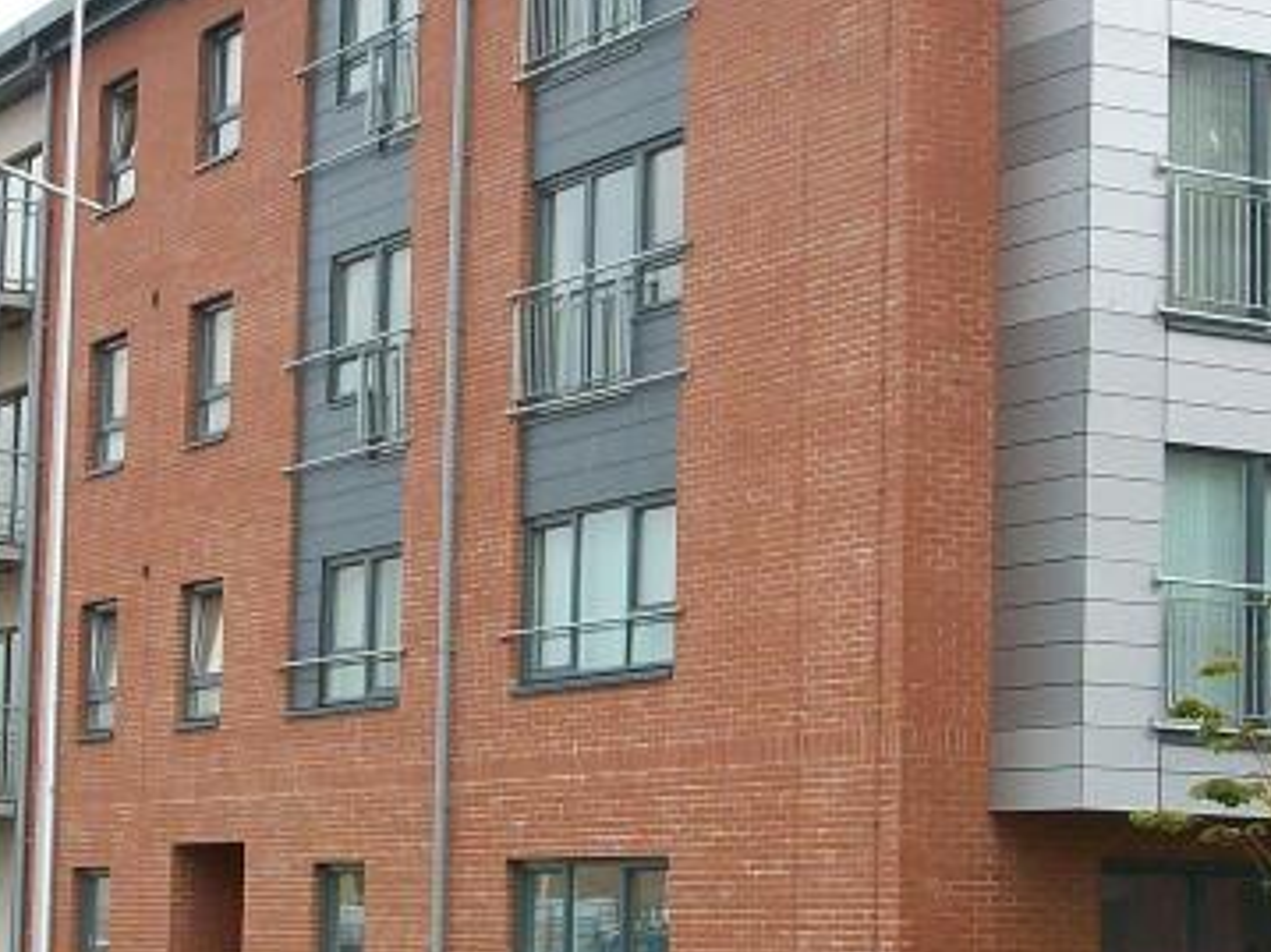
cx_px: 676
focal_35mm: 97
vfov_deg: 15.2
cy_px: 595
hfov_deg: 20.2
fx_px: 3560
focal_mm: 5.7
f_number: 2.8
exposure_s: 1/235
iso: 80
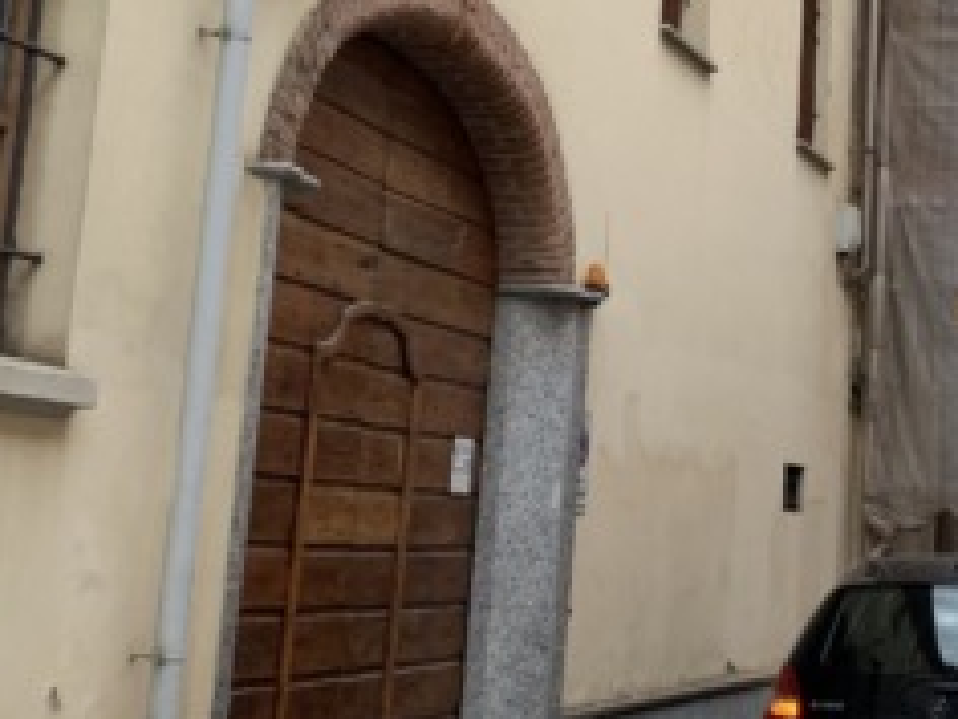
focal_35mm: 75
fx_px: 2076
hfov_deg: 23.1
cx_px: 1242
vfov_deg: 19.4
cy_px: 142
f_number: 1.8
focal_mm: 4.25
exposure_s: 1/474
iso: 25
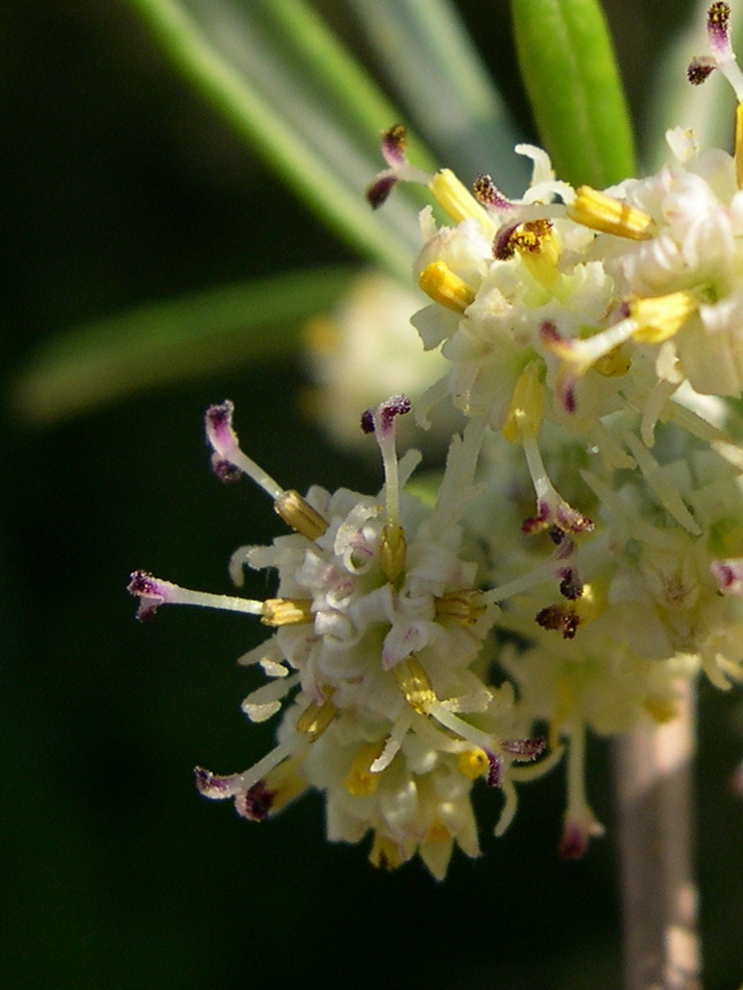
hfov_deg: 37.7
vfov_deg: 49.0
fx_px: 1088
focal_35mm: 38
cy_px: 495
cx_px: 372
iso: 100
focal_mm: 8
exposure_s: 1/204
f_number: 7.6
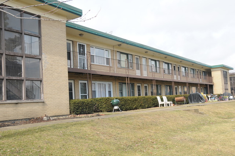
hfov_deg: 49.6
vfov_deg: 34.1
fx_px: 254
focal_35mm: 39
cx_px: 118
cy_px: 78
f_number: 7.1
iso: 200
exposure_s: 1/250
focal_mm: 26
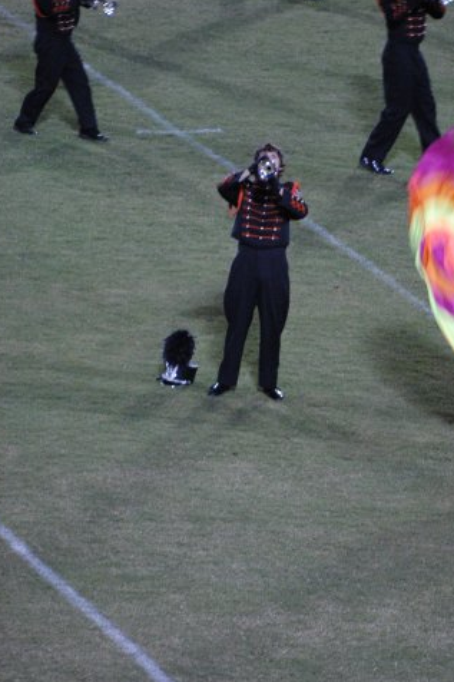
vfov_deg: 5.5
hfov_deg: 3.6
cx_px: 269
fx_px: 7155
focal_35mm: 378
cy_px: 355
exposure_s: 1/60
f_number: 2.8
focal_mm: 200
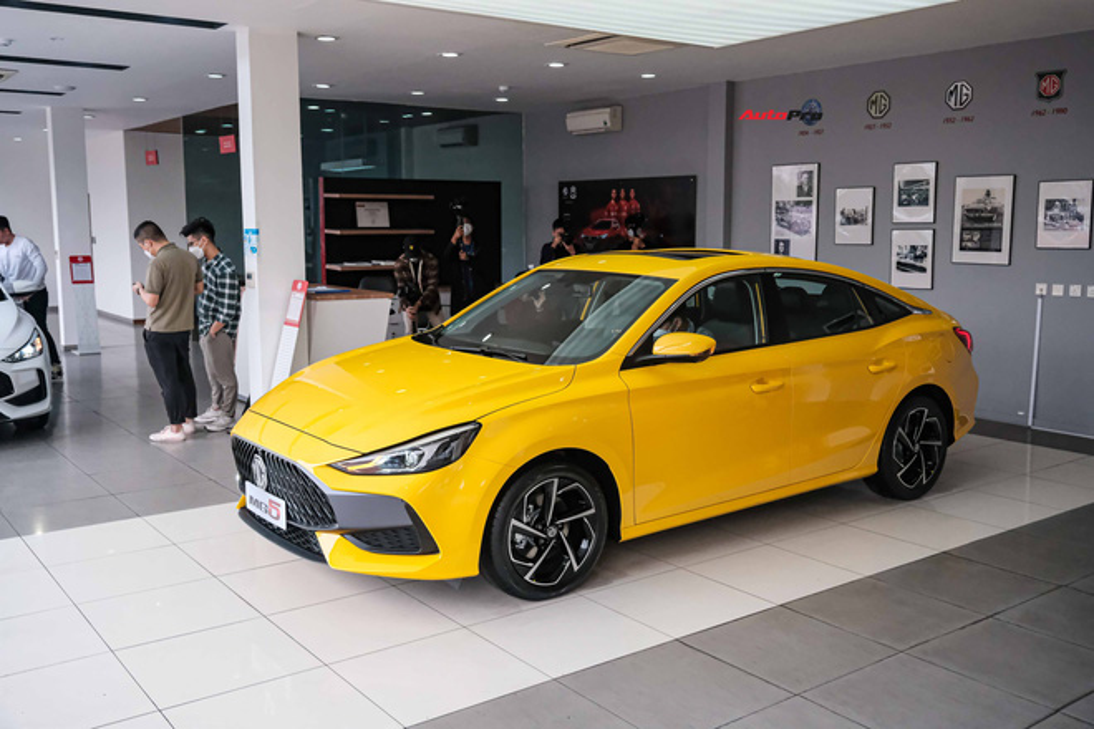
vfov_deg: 40.0
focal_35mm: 33
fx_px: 1003
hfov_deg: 57.2
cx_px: 547
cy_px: 364
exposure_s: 1/400
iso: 3200
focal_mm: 22.3
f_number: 4
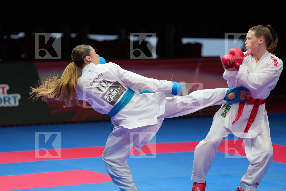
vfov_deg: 7.7
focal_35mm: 178
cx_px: 143
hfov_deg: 11.6
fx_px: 1414
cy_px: 96
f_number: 2.8
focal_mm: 178
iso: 500
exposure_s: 1/1000
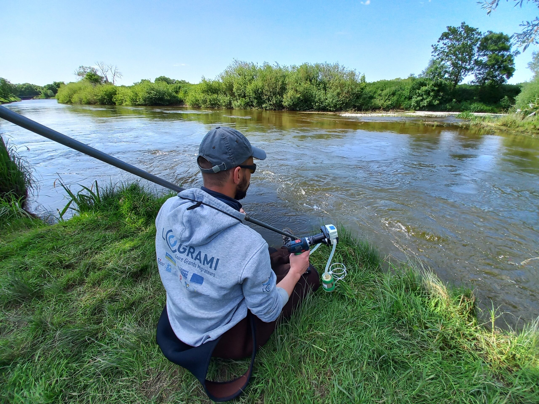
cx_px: 270
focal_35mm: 13
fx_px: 202
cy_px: 202
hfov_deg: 106.2
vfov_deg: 89.9
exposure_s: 1/416
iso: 40
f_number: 2.2
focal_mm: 1.42
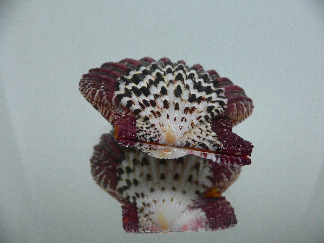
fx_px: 328
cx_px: 162
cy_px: 122
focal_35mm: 35
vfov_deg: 40.7
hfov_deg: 52.6
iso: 200
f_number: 2.8
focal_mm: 4.6
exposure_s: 1/50
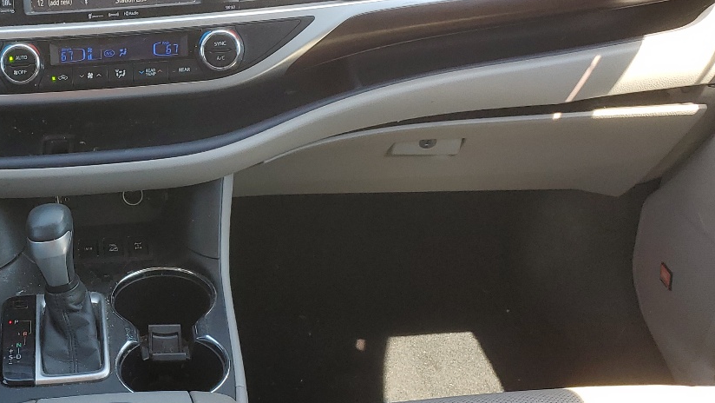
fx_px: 1043
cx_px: 91
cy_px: 271
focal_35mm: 55
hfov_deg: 35.9
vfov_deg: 21.8
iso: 50
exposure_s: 1/196
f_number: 1.5
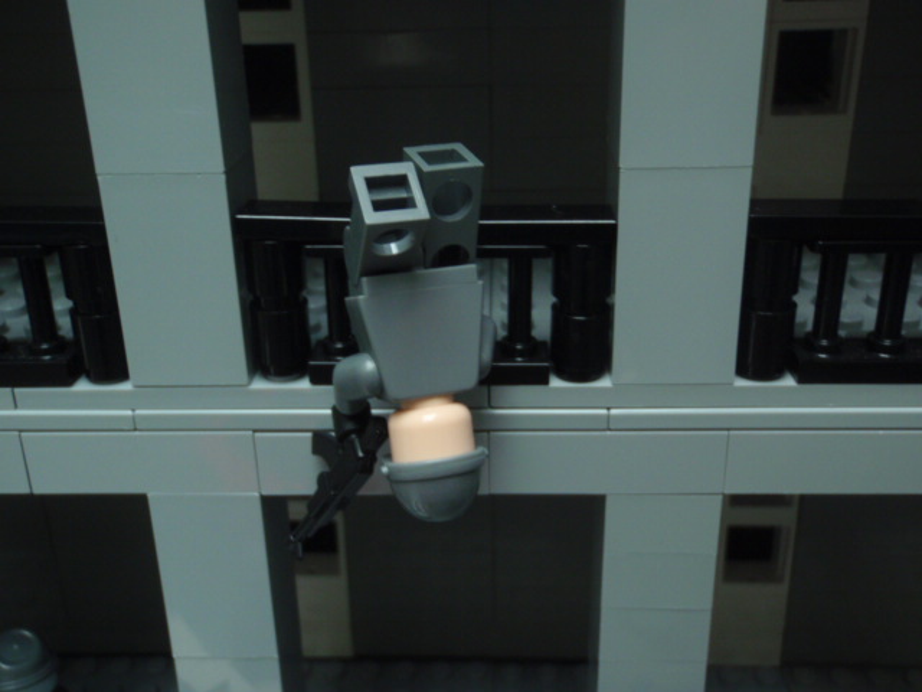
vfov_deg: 39.7
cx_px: 461
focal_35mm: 36
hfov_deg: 51.4
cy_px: 346
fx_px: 959
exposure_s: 1/40
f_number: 4.1
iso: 160
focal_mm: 6.53
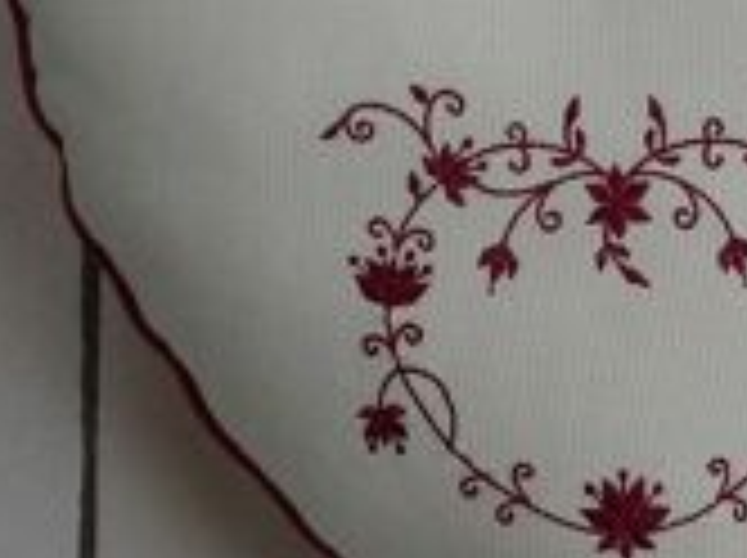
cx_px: 621
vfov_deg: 18.2
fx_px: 1745
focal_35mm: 81
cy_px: 292
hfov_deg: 23.7
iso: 200
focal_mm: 4.7
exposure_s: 1/30
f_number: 3.3
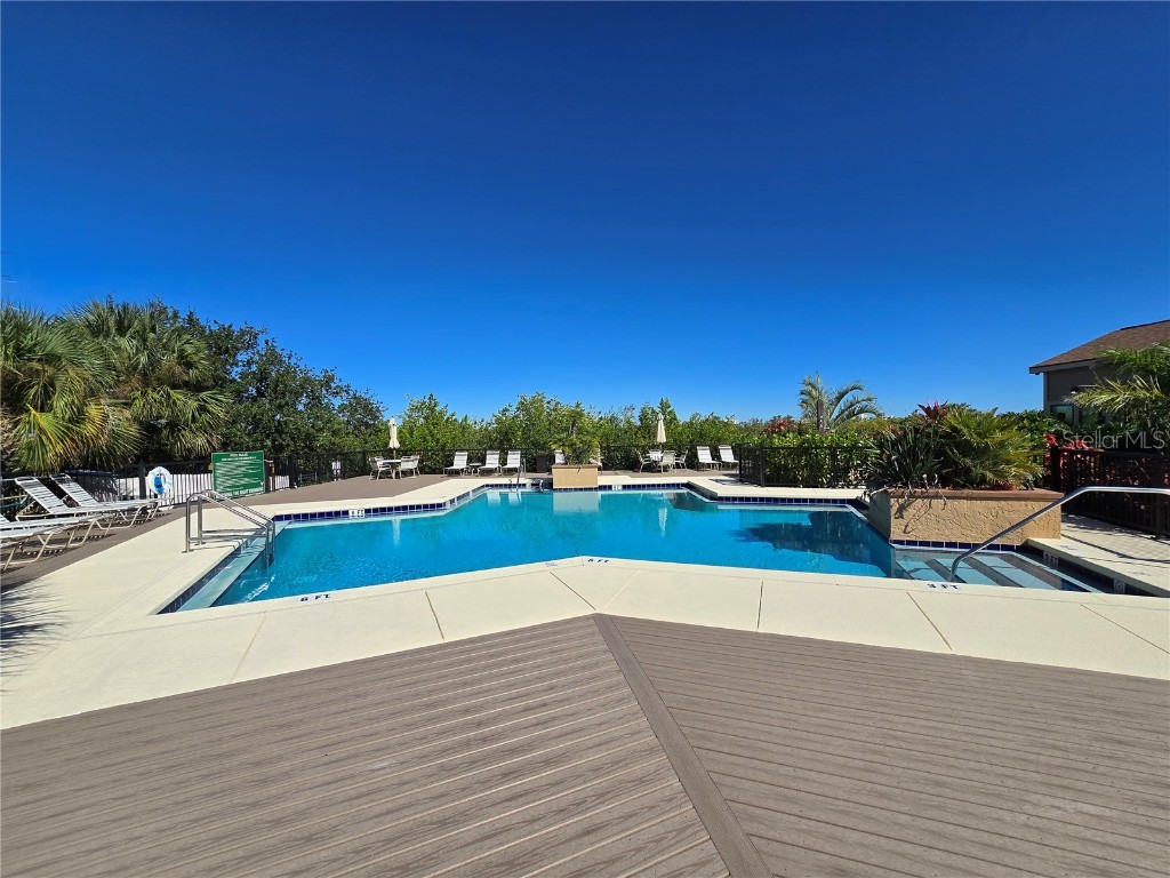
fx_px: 439
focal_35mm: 13
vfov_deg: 89.9
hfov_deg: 106.2
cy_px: 439
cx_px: 585
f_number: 2.2
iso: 50
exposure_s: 1/4064
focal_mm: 2.2
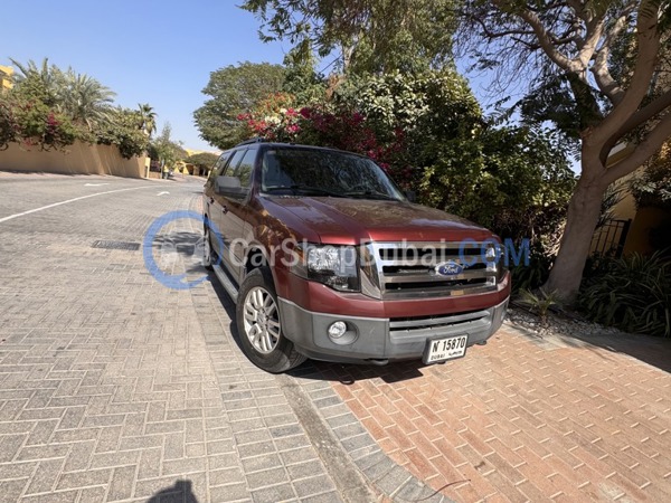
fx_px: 271
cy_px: 252
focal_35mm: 14
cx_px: 336
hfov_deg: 102.1
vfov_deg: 85.7
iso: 50
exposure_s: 1/1477
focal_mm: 2.22
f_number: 2.2
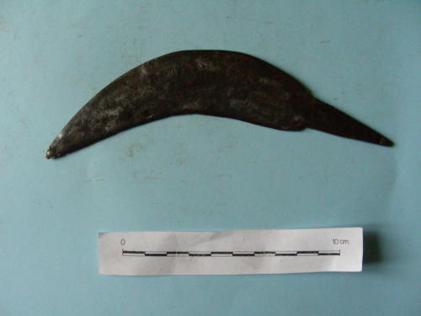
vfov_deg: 37.7
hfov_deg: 49.0
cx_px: 210
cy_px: 158
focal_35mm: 38
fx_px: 462
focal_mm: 6.3
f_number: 3.5
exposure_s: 1/82.3
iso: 400
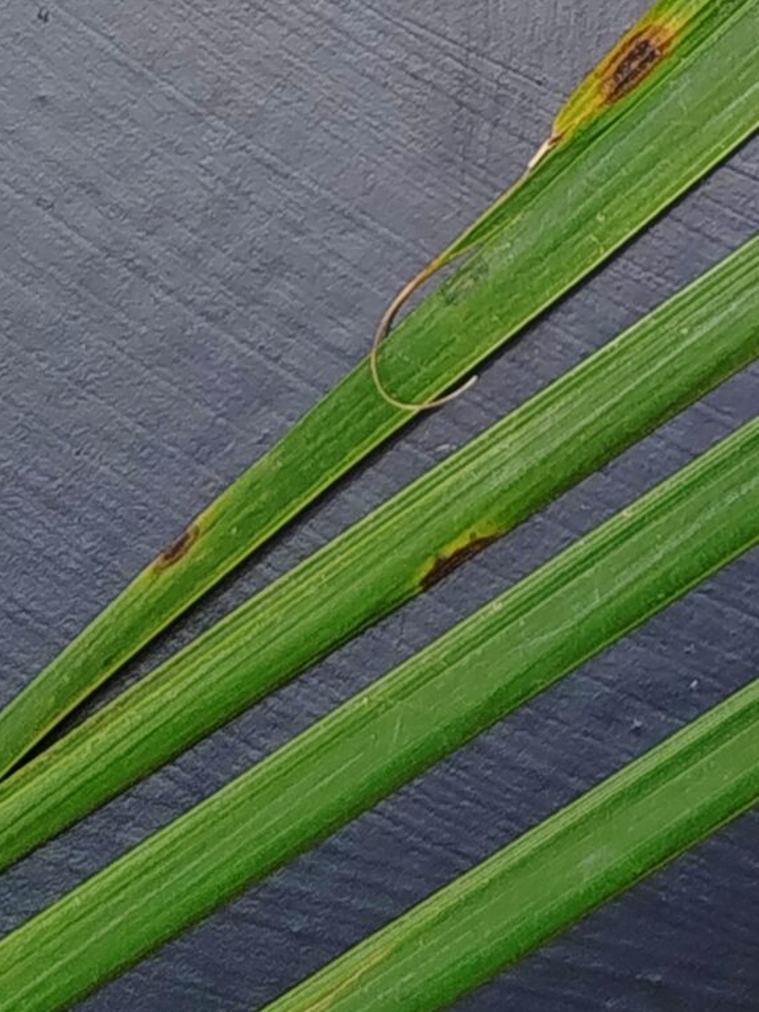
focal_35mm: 160
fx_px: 4678
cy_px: -499
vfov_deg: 11.8
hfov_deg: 9.1
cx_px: 1078
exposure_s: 1/586
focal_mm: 5.31
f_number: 1.7
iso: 50
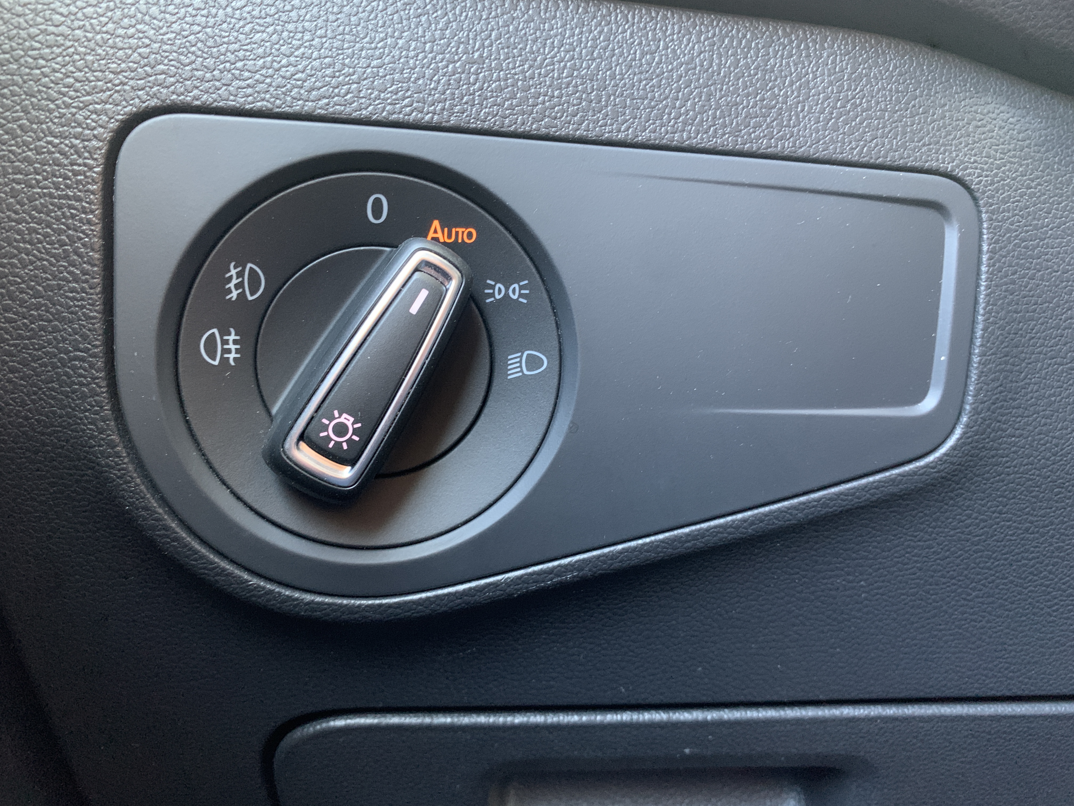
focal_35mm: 26
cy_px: 403
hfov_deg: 67.3
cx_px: 537
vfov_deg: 53.1
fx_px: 807
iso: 500
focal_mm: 4.25
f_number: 1.8
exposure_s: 1/30
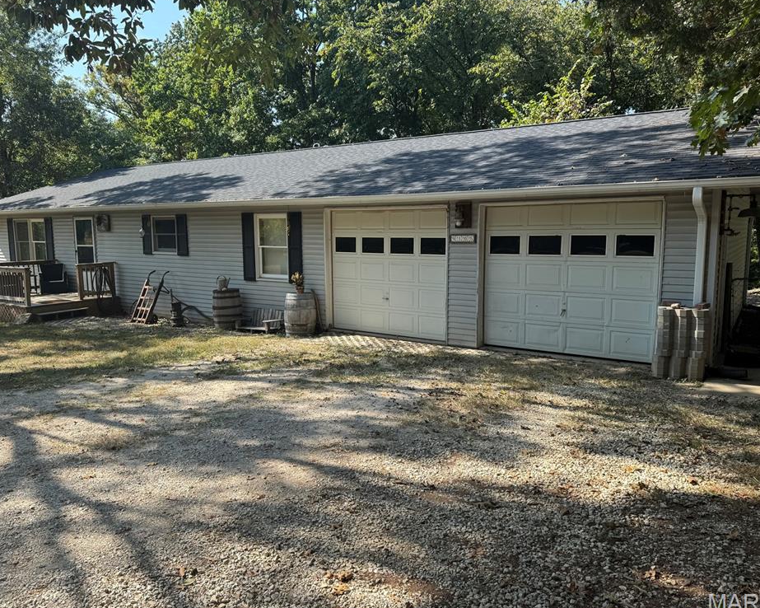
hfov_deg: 66.0
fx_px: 585
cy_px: 304
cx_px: 369
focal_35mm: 26
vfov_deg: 54.9
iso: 80
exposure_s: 1/1560
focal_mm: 6.76
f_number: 1.78
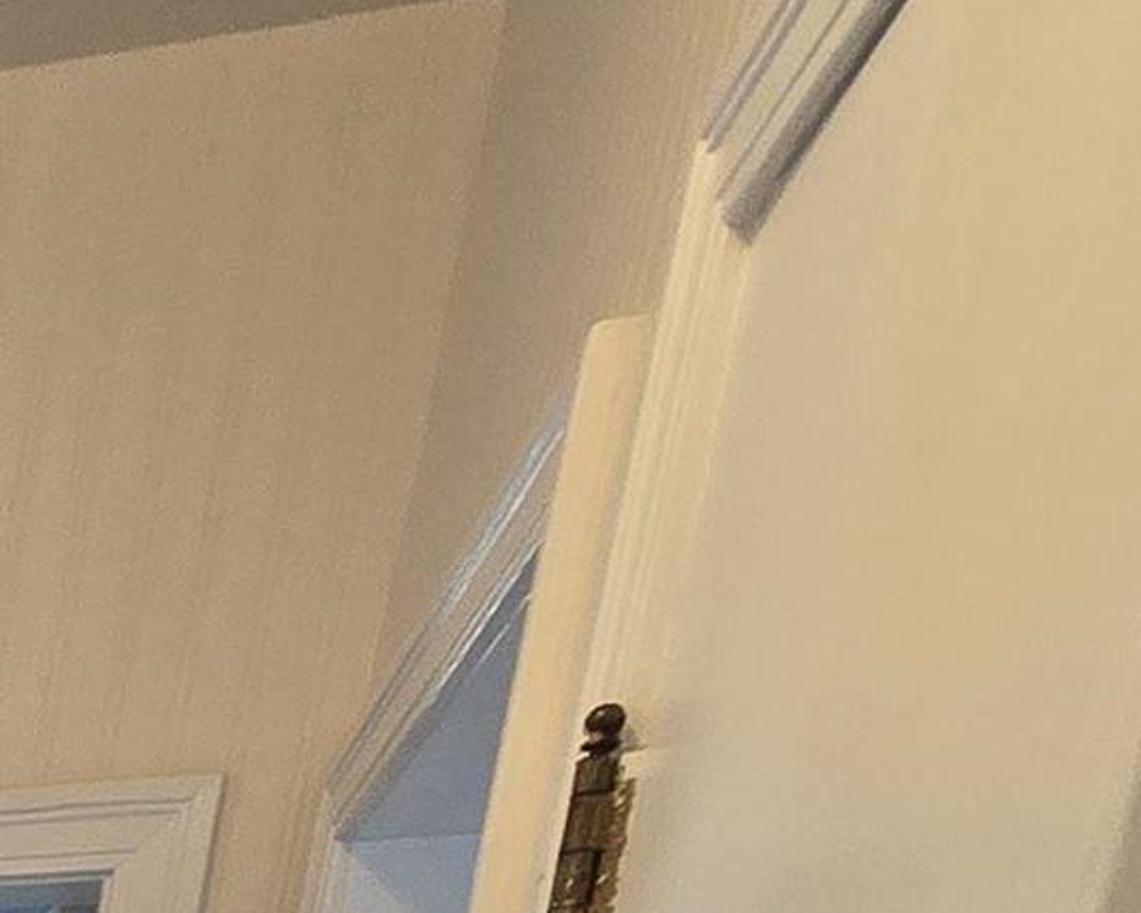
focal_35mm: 73
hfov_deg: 15.6
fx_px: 2465
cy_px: 2273
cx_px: -1504
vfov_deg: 13.8
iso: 100
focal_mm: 2.2
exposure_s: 1/60
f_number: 2.2
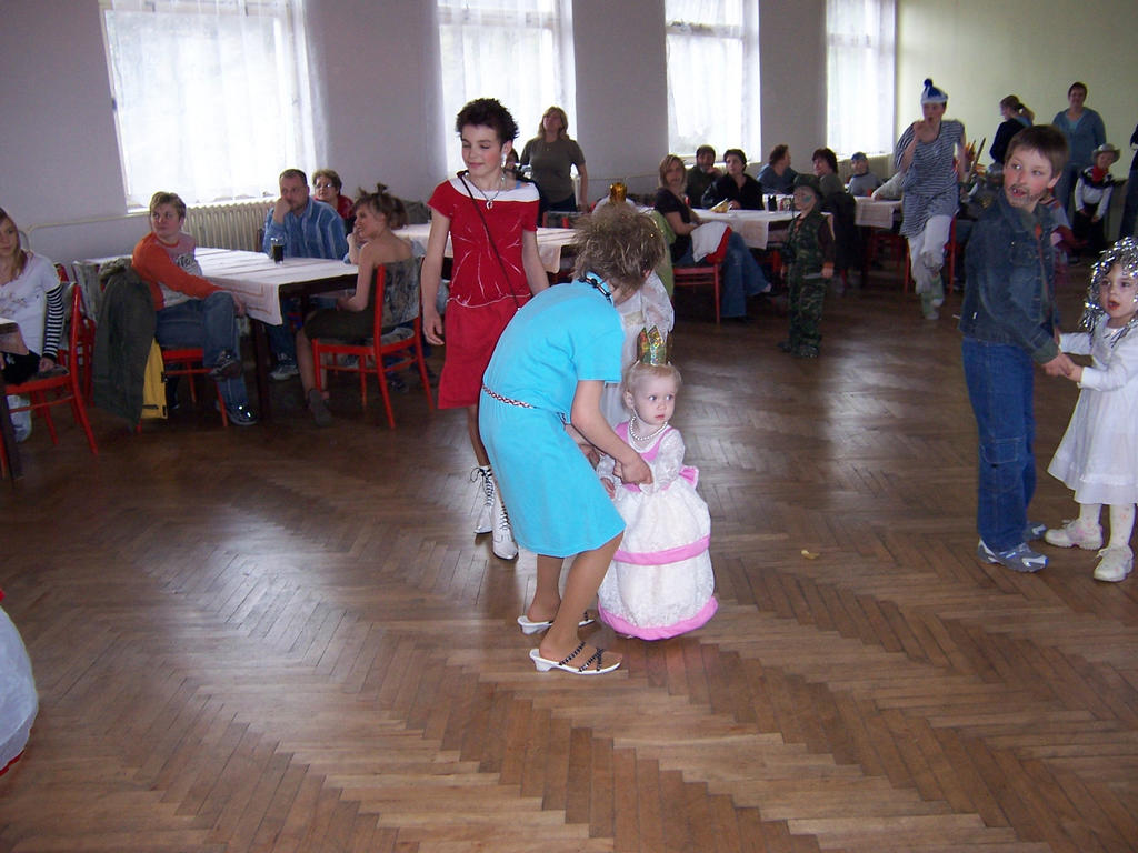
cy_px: 426
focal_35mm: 33
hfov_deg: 55.4
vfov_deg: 42.9
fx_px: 1085
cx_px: 569
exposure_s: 1/60
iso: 140
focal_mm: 5.5
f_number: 2.8
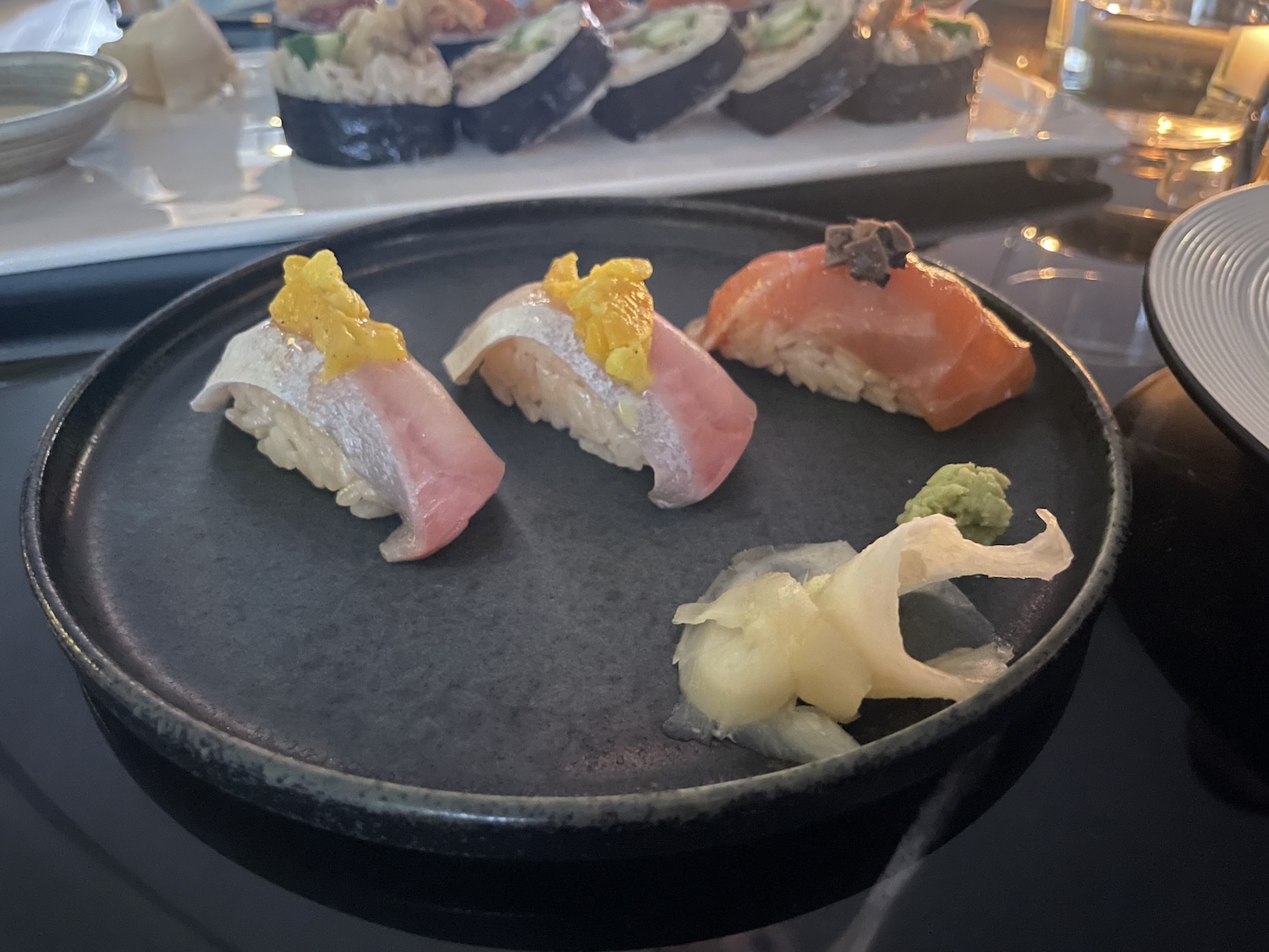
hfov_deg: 67.3
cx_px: 634
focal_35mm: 26
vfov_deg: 53.1
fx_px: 953
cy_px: 476
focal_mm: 4.2
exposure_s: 1/7
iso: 1000
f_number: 1.6
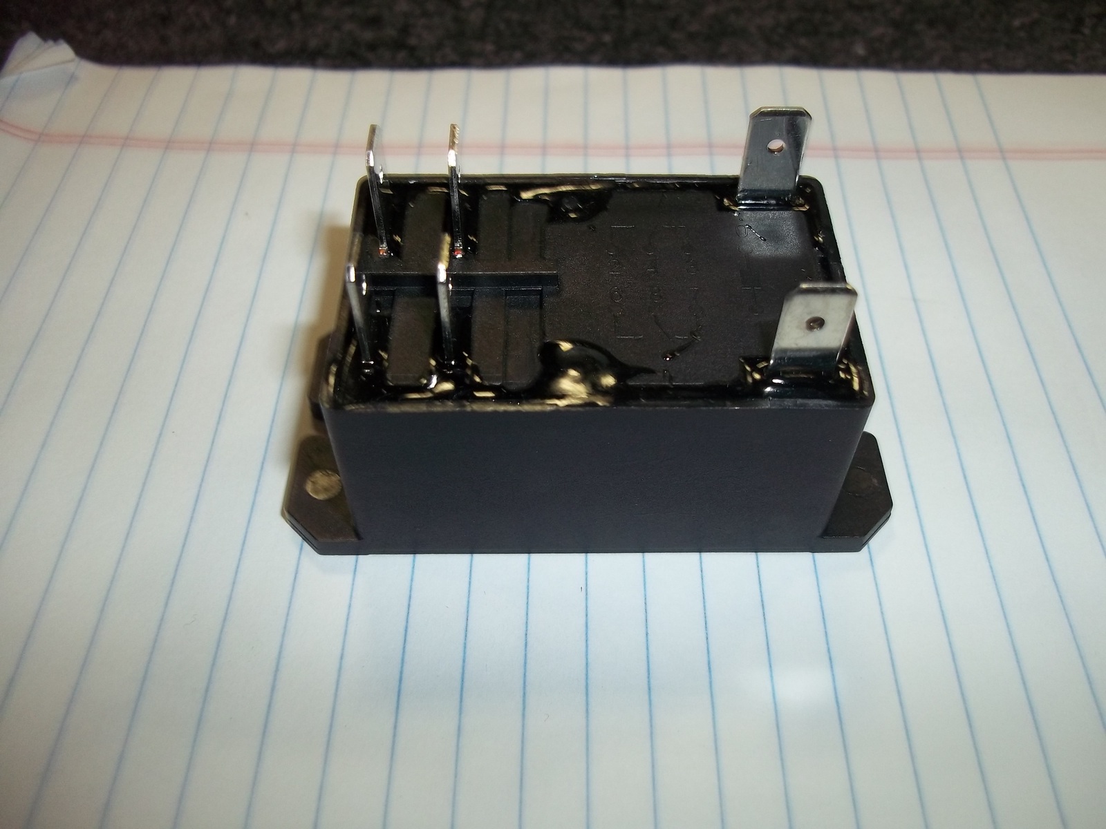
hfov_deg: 56.8
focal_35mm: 32
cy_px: 414
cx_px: 553
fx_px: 1022
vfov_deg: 44.2
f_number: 2.9
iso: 80
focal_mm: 5.7
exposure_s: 1/30
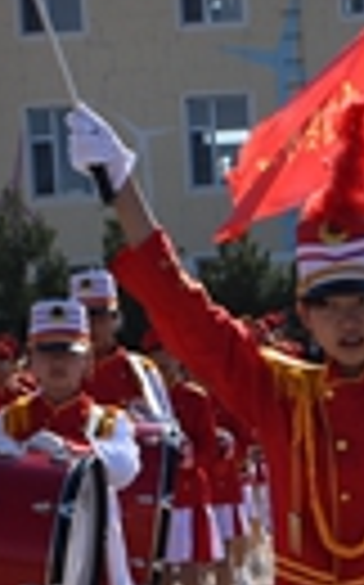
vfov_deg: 10.3
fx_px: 3192
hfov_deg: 6.5
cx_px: 333
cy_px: 655
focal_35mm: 201
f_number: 11
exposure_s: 1/500
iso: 200
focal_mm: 25
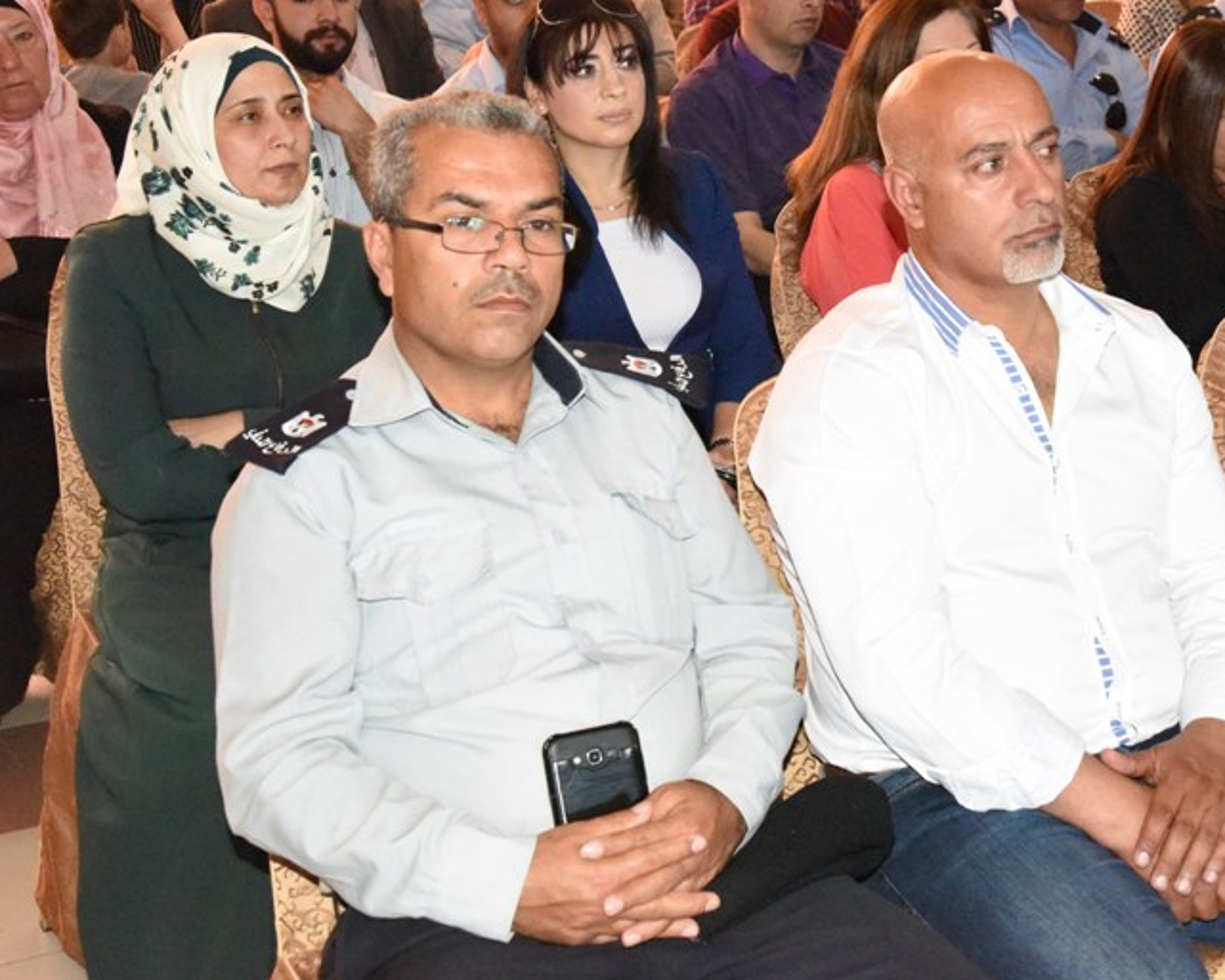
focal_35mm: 66
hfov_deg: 28.6
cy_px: 345
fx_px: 2393
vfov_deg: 23.1
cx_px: 743
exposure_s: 1/200
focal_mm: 44
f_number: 10
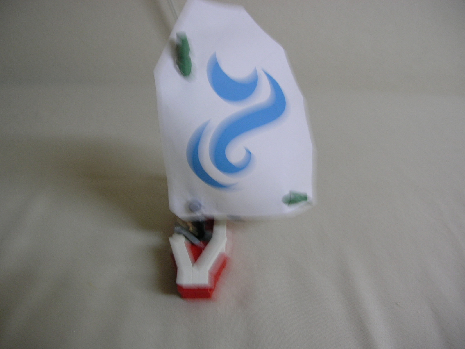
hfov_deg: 52.6
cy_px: 174
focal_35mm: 35
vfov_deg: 40.7
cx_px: 232
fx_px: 470
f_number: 2.8
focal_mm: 5.8
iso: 50
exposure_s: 1/9.1
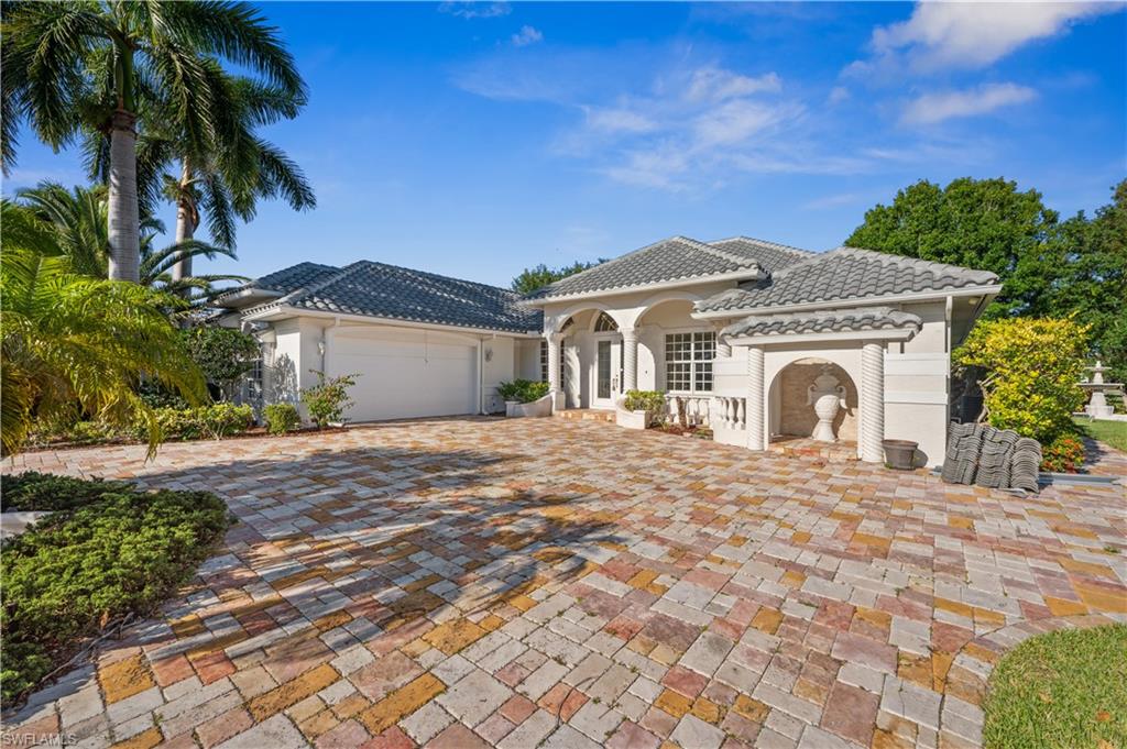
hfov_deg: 104.3
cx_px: 564
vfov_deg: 81.1
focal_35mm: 14
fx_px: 438
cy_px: 374
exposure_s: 1/250
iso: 100
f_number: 13
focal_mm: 14
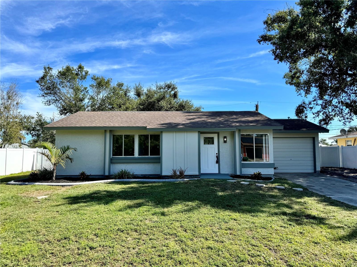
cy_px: 134
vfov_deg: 56.8
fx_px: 248
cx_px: 178
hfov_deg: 71.6
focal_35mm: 24
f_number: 1.78
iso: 80
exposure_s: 1/3413
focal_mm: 6.86
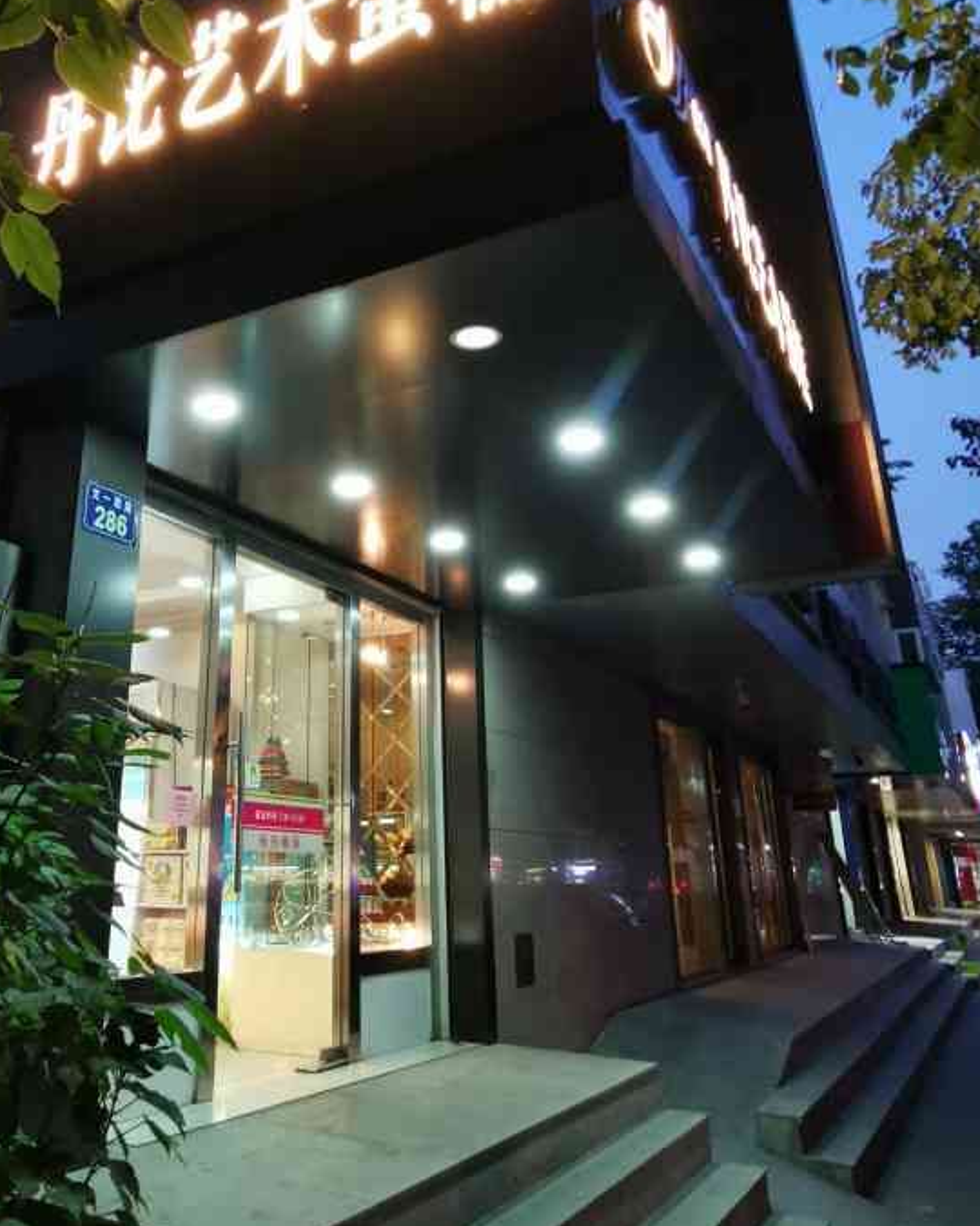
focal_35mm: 27
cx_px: 354
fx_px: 979
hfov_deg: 52.5
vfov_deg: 63.3
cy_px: 470
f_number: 2.2
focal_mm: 2.26
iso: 400
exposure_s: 1/25
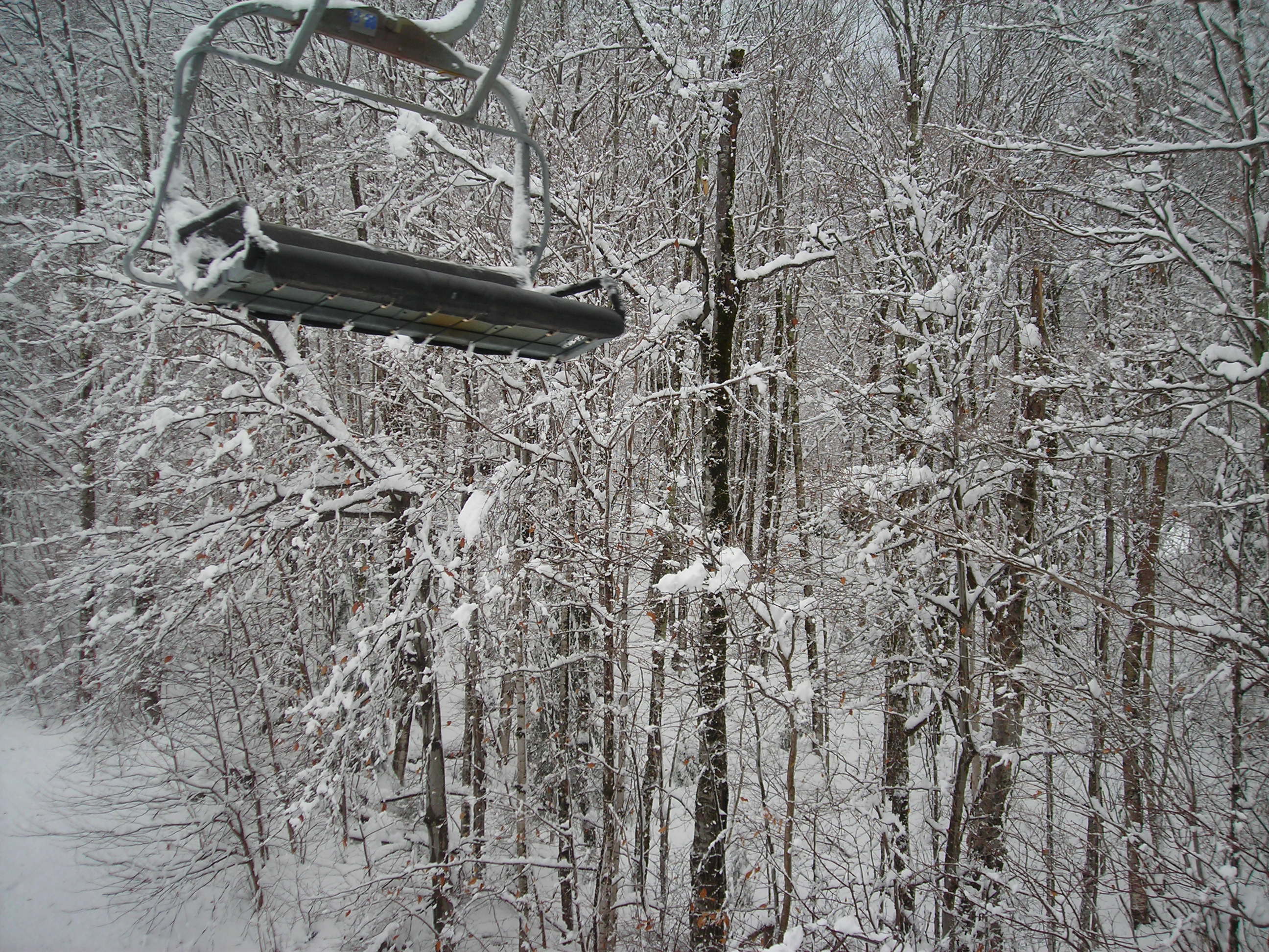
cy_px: 476
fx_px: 1393
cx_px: 634
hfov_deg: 49.0
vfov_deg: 37.7
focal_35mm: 38
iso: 50
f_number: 3.2
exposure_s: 1/225
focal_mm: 6.3
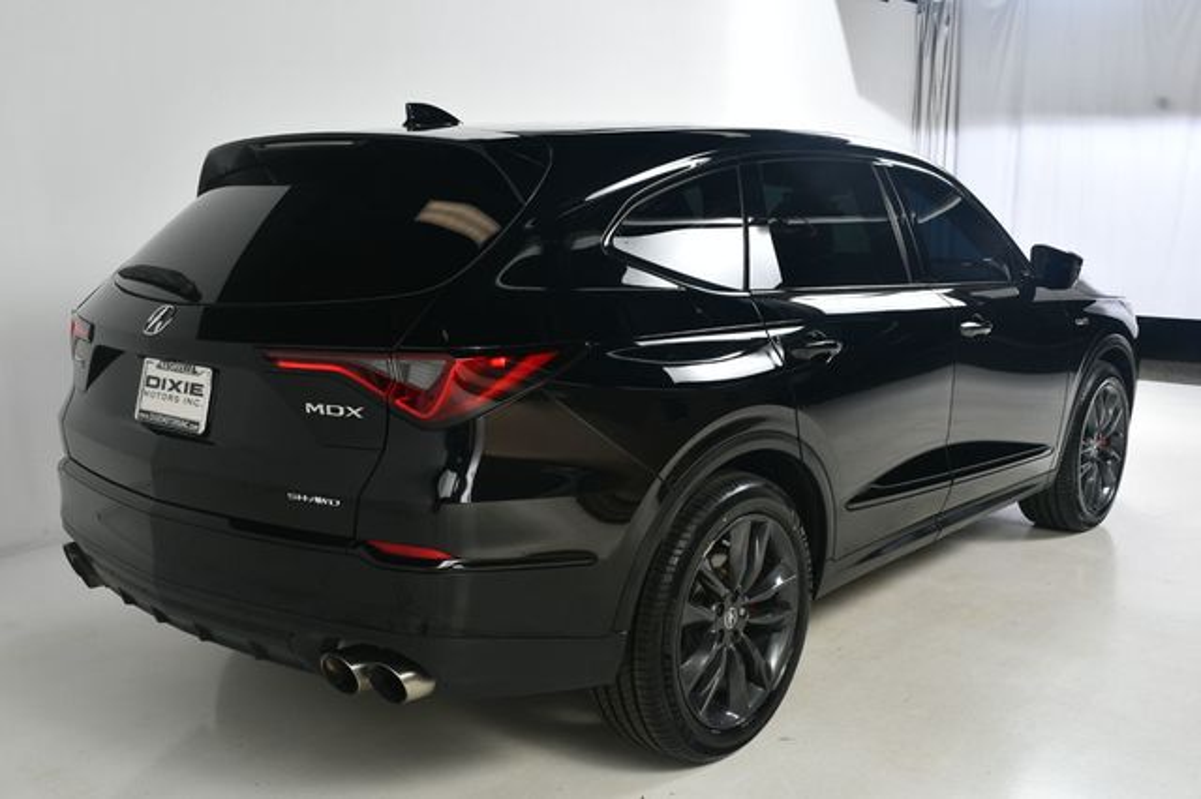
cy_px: 400
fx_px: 1200
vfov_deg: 36.8
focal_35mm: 36
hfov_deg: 53.2
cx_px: 600
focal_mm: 24
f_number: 10
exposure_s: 1/160
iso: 100
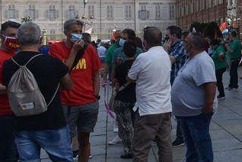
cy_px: 34
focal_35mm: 85
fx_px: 571
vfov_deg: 16.0
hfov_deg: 20.1
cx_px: 379
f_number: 11
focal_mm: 24
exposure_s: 1/320
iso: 320
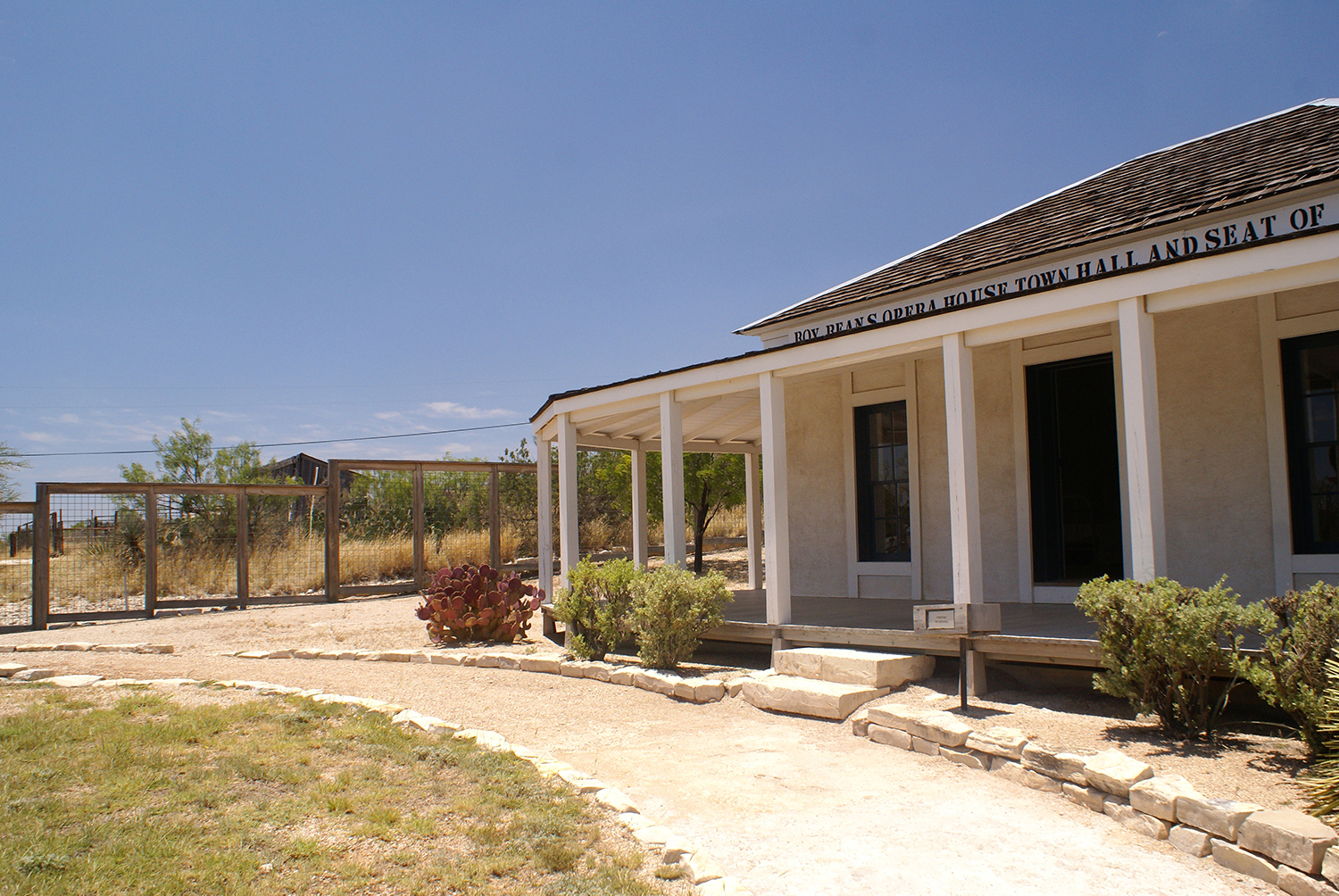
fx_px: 1117
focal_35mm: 30
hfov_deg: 61.9
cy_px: 448
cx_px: 670
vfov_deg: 43.7
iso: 400
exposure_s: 1/250
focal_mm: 20
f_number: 10
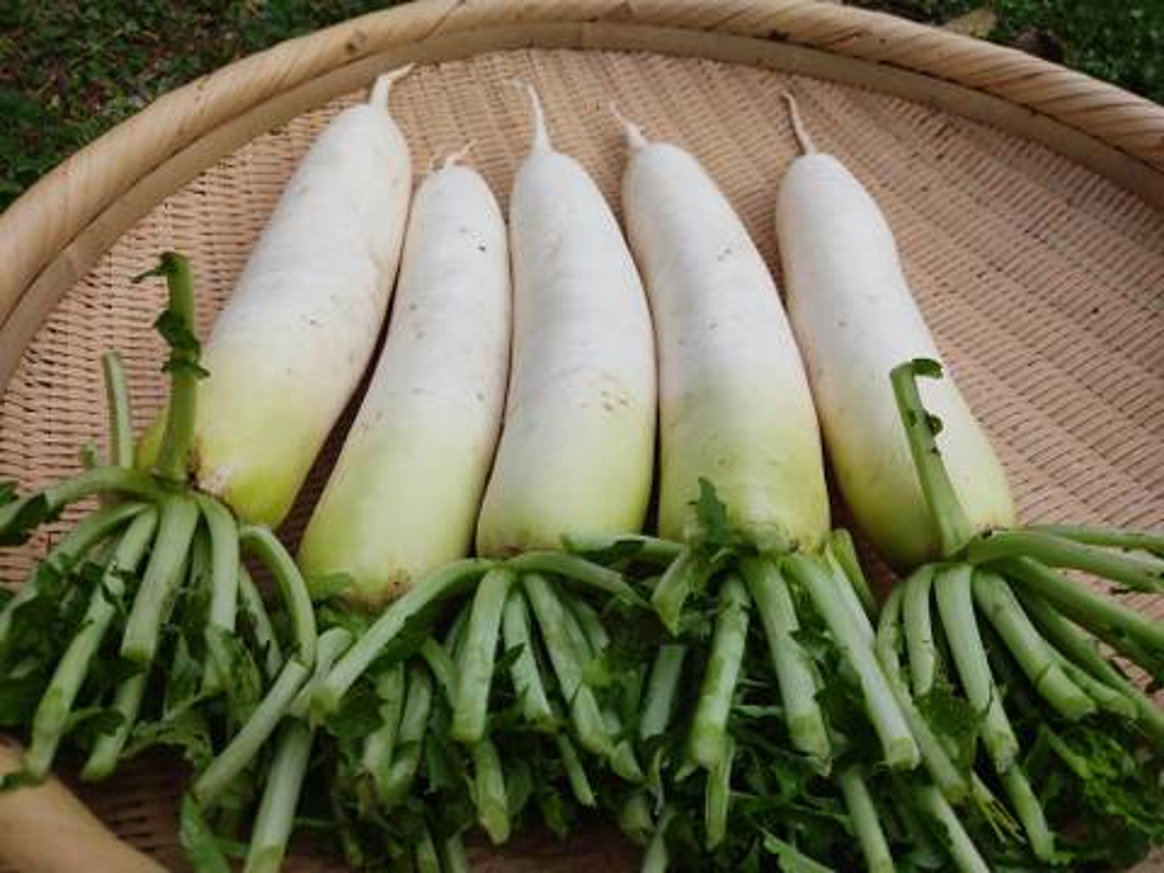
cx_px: 582
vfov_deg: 53.1
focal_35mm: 26
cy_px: 436
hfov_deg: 67.3
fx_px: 874
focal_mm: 4.74
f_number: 1.79
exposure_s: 1/149
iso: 100
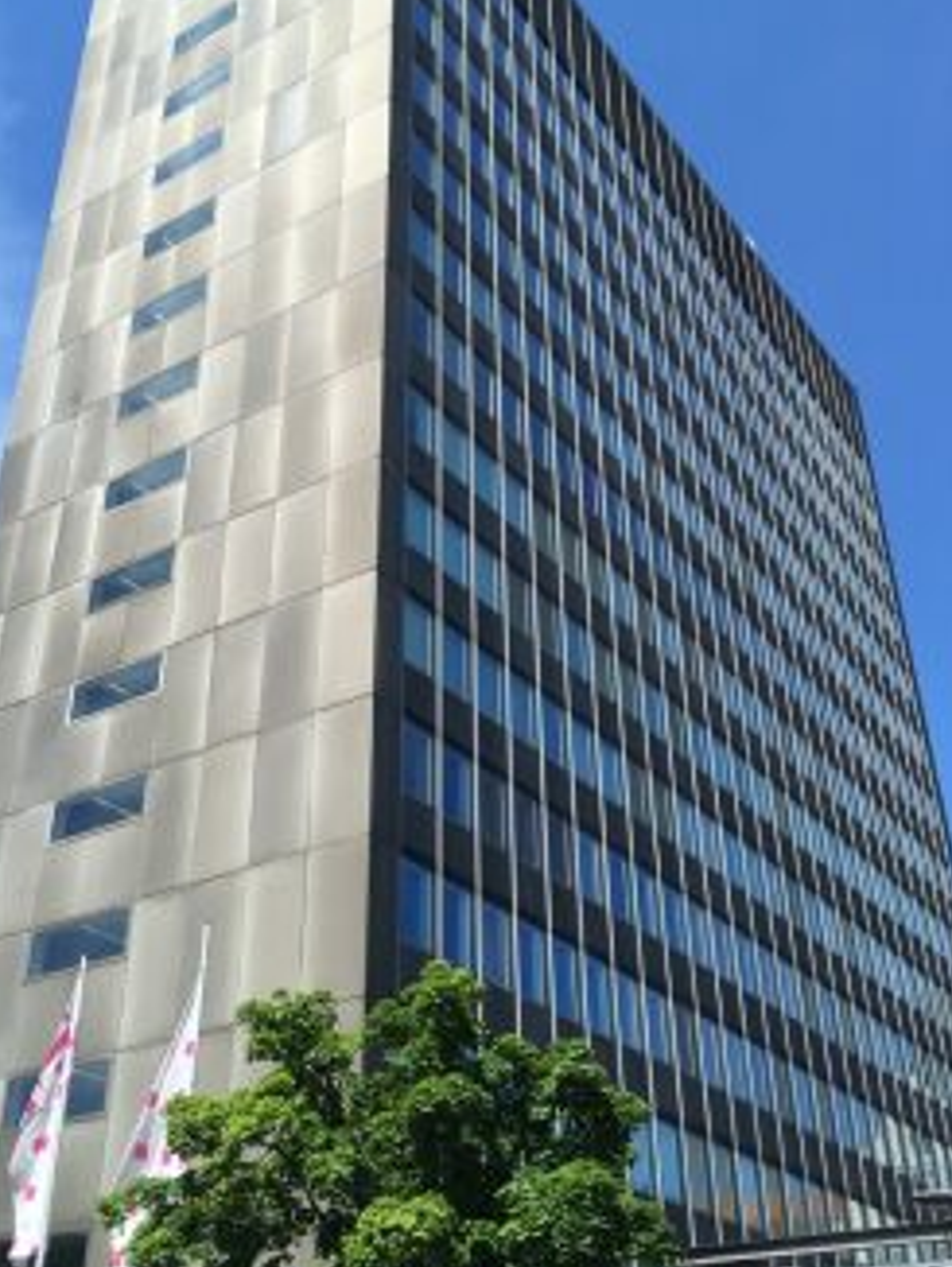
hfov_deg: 36.0
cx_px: 451
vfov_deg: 46.6
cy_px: 525
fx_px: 1465
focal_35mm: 40
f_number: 2.2
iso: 25
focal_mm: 4.15
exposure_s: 1/1202
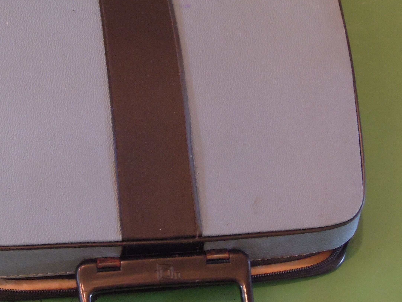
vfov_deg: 14.5
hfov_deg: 19.1
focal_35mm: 102
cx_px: 83
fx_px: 1185
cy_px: 105
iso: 800
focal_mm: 9.9
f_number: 4
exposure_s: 1/13
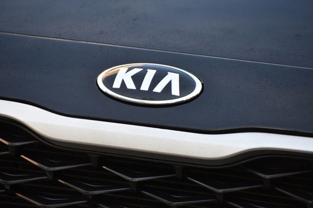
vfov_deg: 4.0
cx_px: 156
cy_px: 104
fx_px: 2998
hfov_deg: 6.0
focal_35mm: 345
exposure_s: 1/500
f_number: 5.6
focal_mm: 230
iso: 800
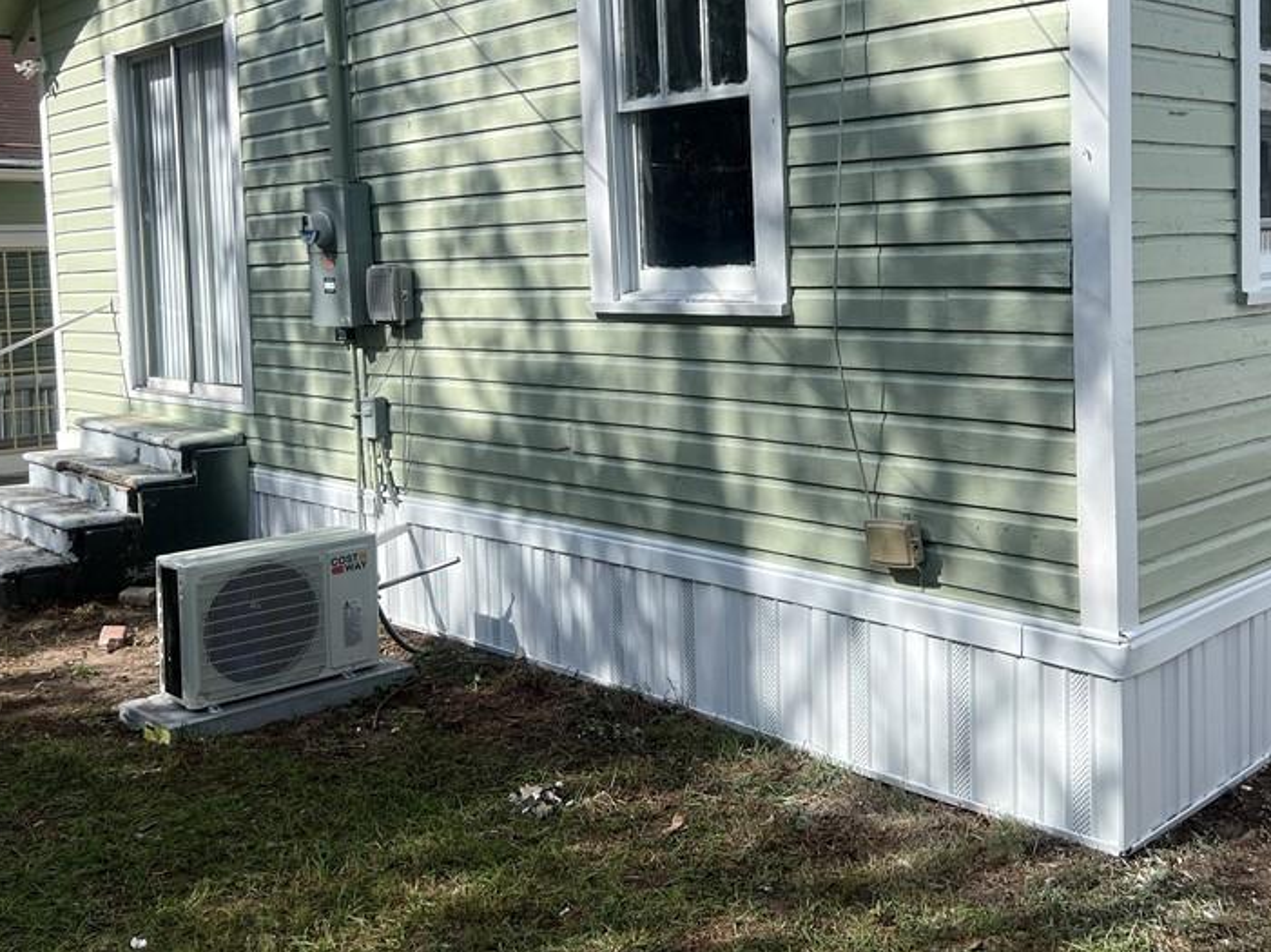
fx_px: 1395
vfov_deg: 37.4
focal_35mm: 38
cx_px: 725
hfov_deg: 48.9
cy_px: 346
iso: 50
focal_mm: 5.7
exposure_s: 1/4444
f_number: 1.5
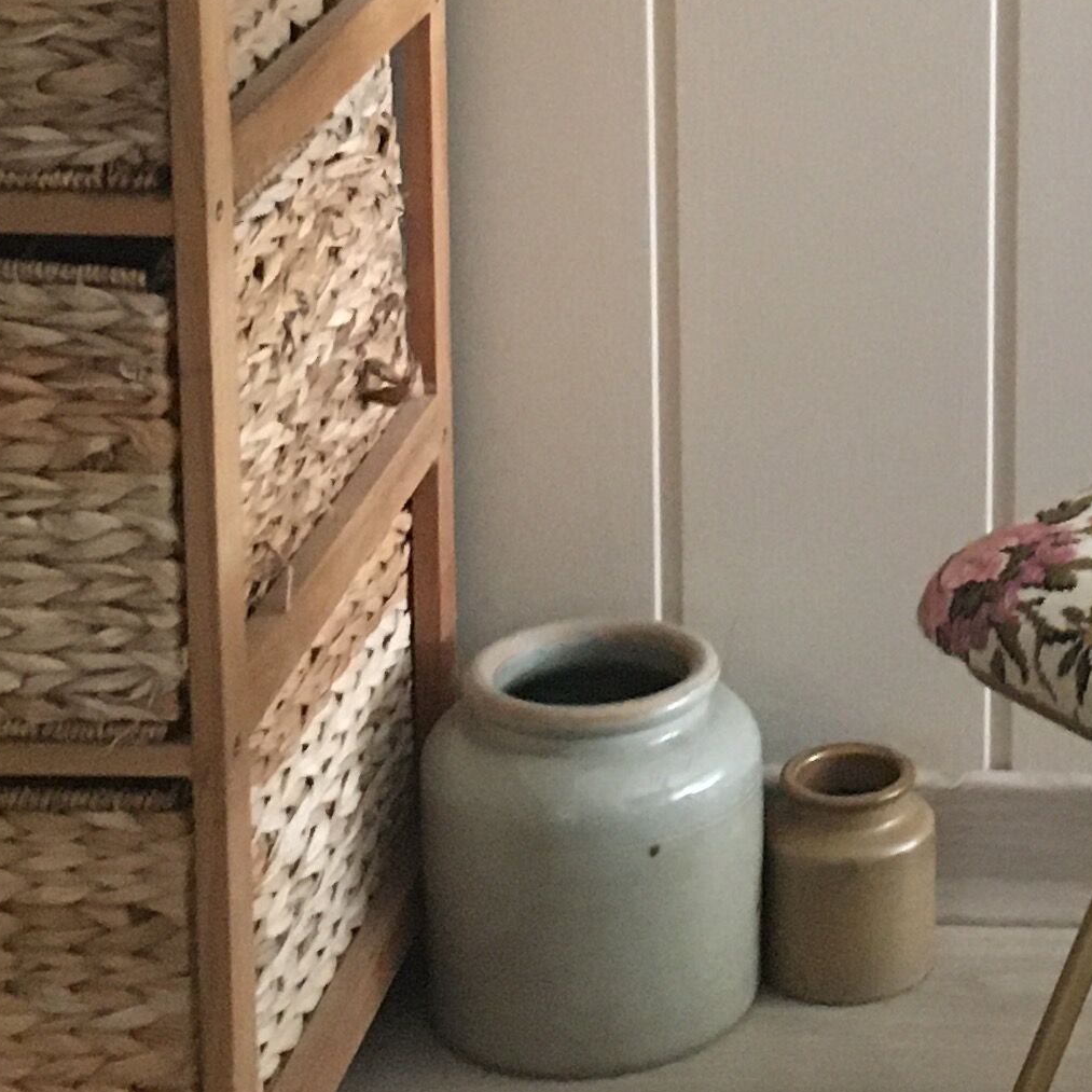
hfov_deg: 16.3
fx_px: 3640
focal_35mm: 102
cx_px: 1339
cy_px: -23
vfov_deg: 16.7
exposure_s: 1/17
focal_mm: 4.15
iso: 250
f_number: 2.2
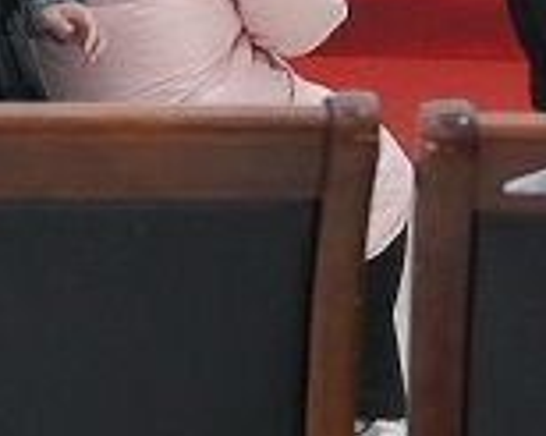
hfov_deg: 10.4
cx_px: -199
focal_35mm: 181
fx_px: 2920
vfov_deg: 8.5
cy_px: -18
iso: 6400
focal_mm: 33
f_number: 4.5
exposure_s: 1/125
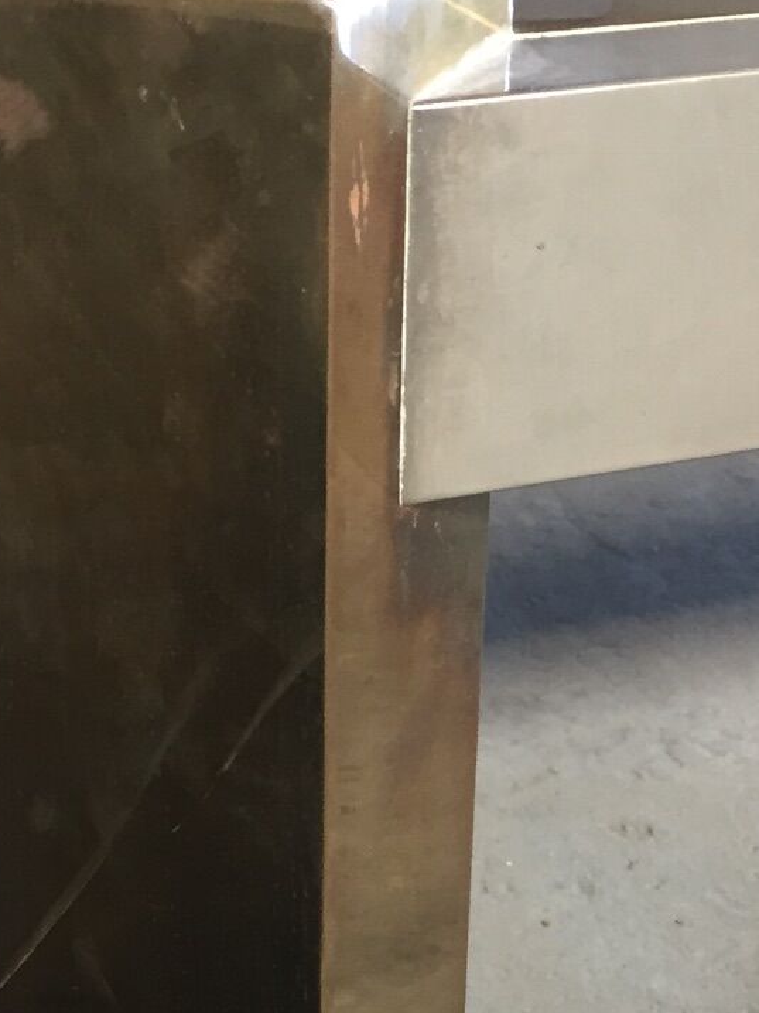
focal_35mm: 83
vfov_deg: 22.6
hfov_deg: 17.8
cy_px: 1037
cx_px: 363
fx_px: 2427
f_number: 2.2
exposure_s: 1/33
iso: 125
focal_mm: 4.15
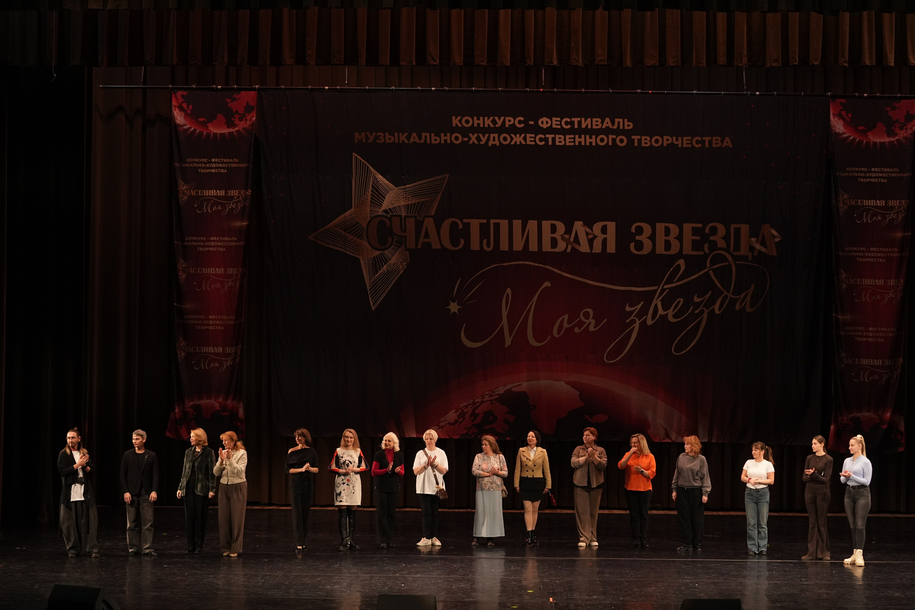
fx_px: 1779
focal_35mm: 70
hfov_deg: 28.8
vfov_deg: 19.5
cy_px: 305
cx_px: 458
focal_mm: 70
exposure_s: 1/400
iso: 2000
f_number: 2.8
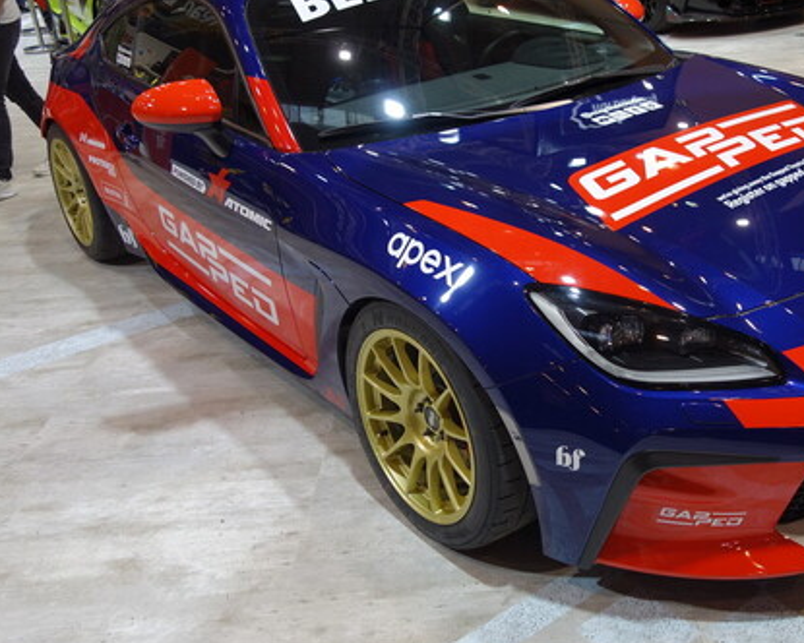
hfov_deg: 47.1
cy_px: 279
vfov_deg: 39.1
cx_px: 542
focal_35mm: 38
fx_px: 904
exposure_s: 1/100
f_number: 2.5
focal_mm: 10.4
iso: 125
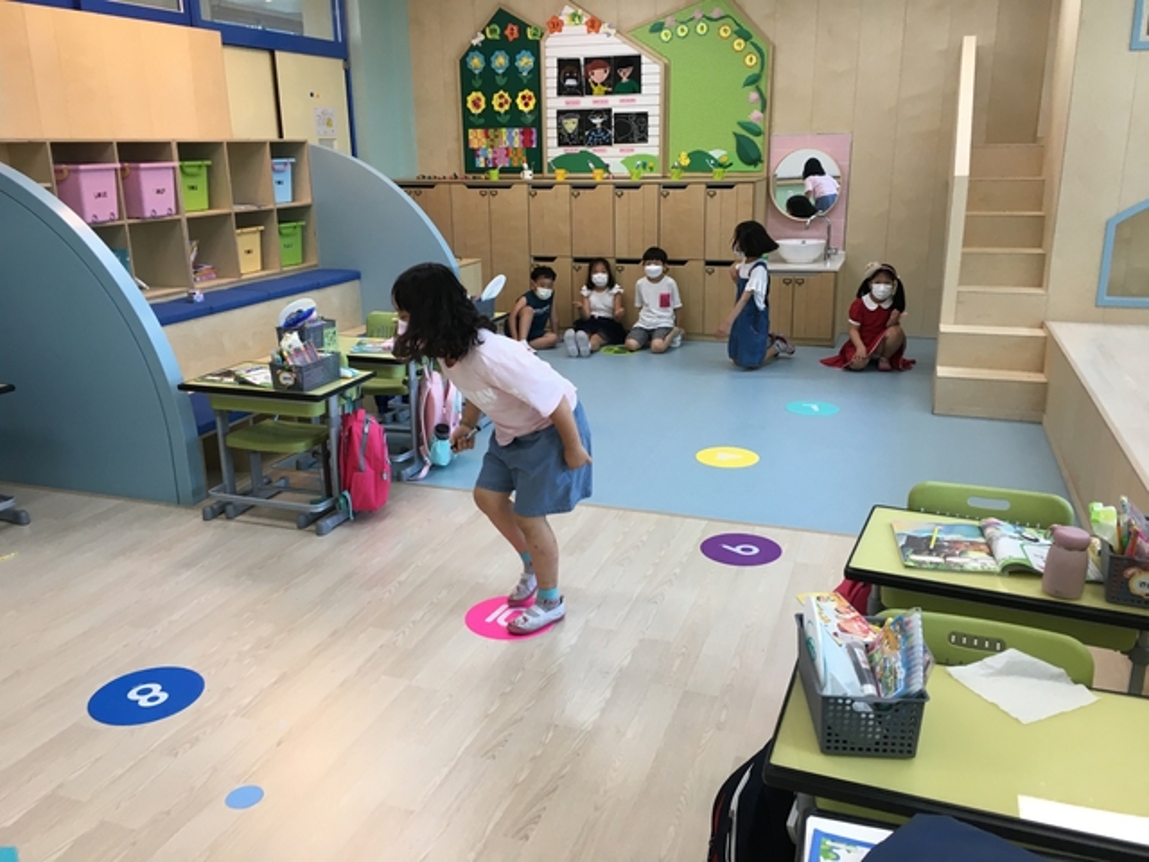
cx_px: 574
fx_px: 963
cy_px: 431
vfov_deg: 48.2
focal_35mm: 29
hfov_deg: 61.7
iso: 25
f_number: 2.2
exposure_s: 1/30
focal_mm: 4.15
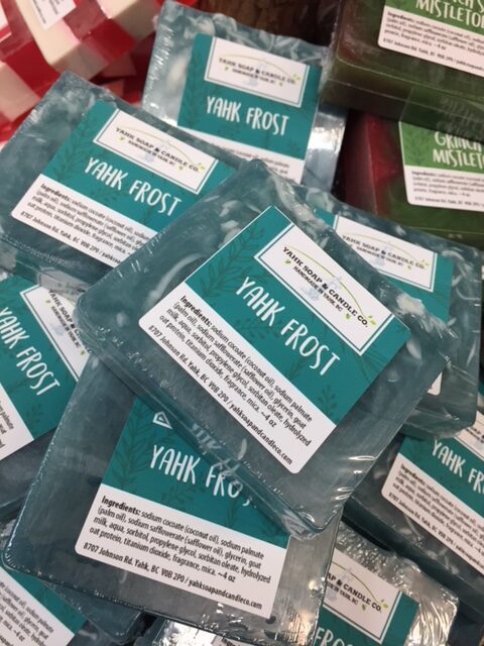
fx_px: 541
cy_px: 323
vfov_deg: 61.7
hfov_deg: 48.2
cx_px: 242
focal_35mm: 29
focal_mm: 4.15
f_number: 2.2
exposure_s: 1/40
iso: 32
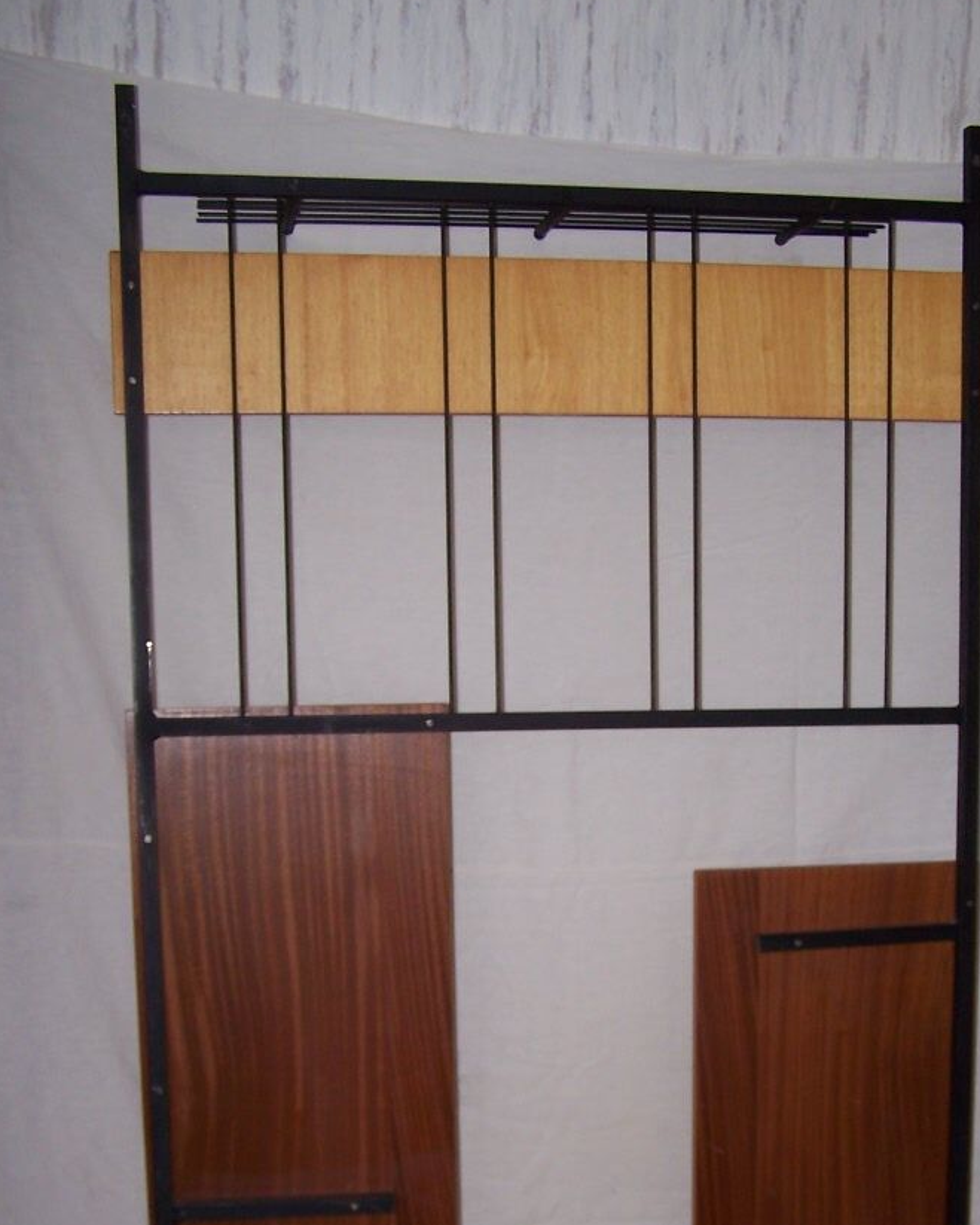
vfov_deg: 34.2
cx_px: 613
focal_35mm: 54
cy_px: 879
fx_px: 1958
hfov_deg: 28.0
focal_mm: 6.3
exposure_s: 1/60
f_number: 2.8
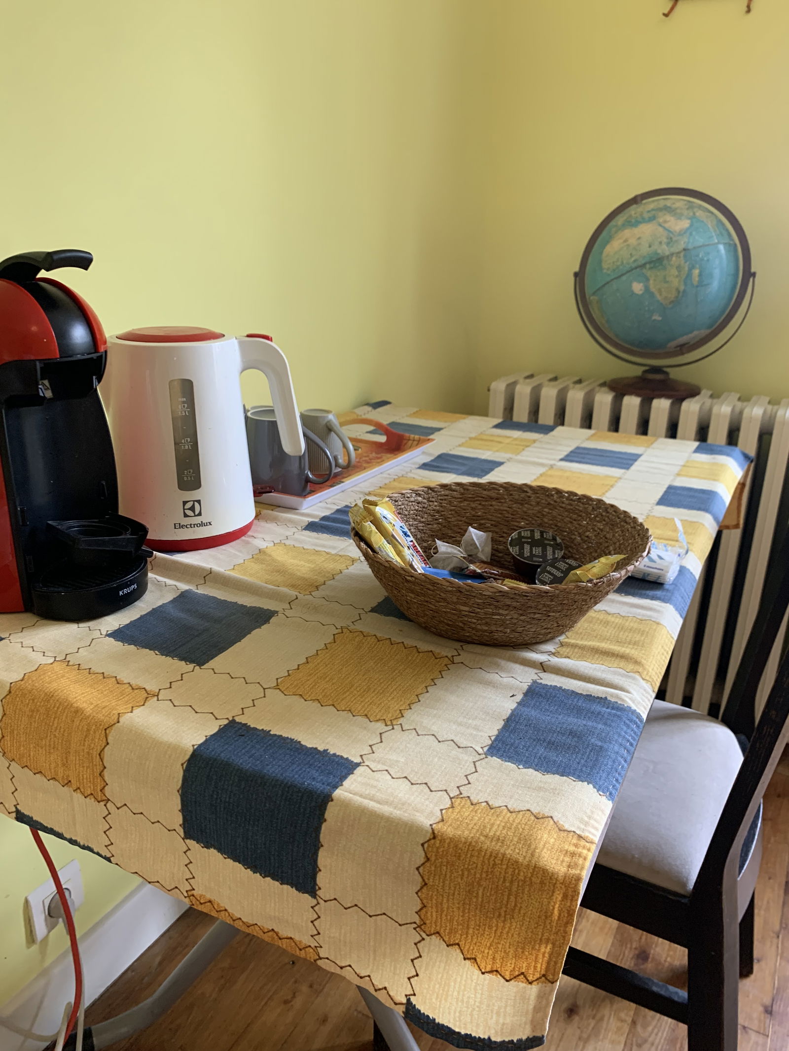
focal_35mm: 26
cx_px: 394
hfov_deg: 53.1
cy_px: 526
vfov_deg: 67.3
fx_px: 790
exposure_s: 1/60
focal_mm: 4.25
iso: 100
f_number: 1.8
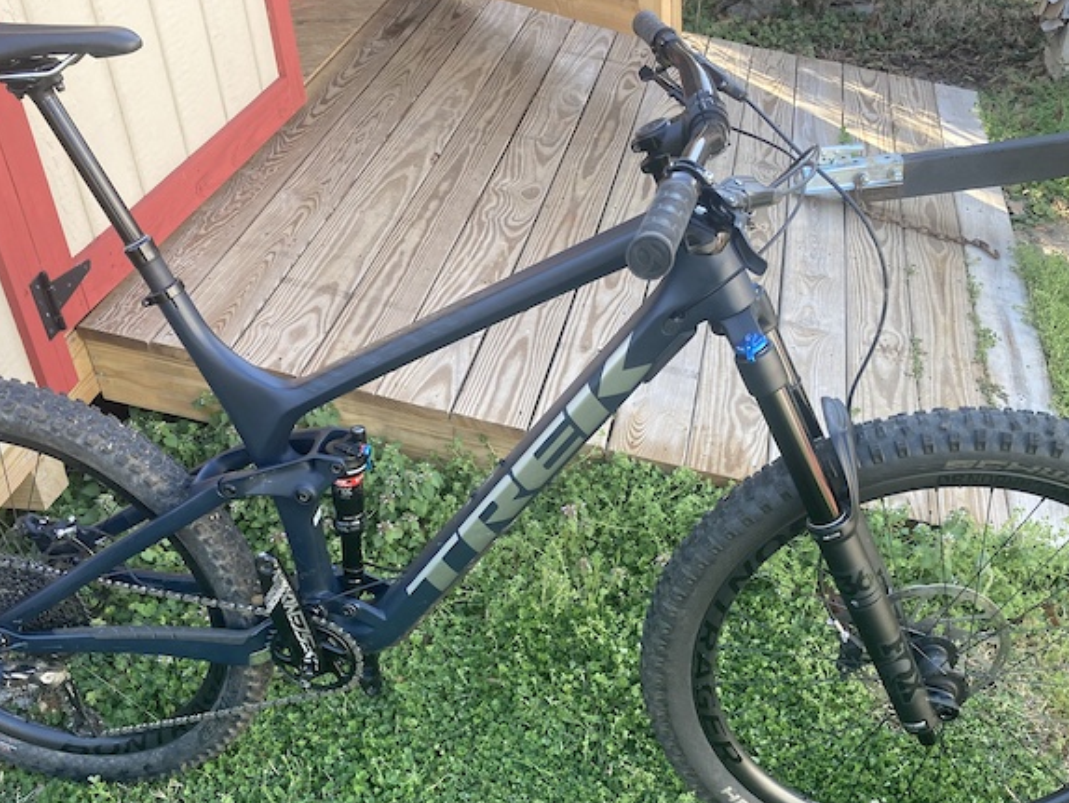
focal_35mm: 39
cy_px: 537
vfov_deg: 36.5
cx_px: 497
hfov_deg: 47.8
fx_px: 1205
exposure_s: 1/121
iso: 40
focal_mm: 3.99
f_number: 1.8
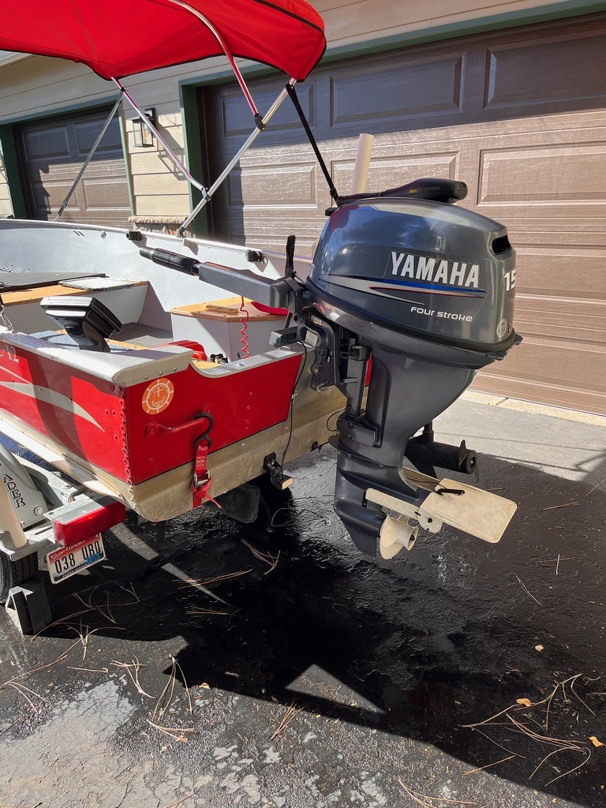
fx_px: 607
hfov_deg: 53.1
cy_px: 404
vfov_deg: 67.3
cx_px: 303
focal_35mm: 26
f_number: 1.6
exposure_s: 1/577
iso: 50
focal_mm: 5.1
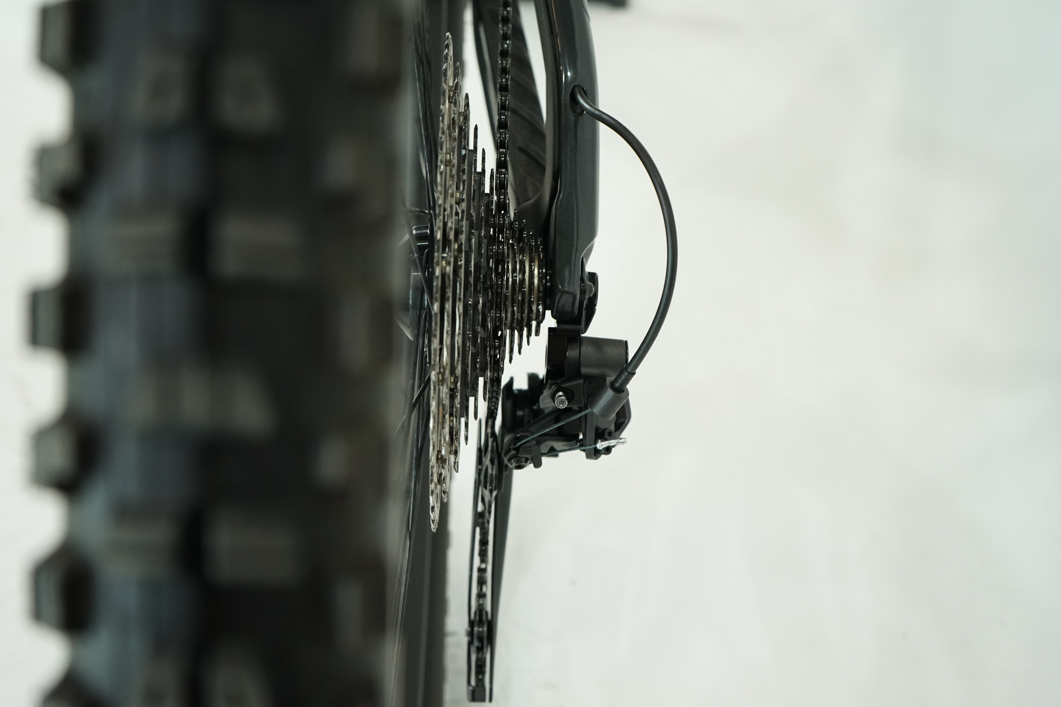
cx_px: 530
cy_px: 354
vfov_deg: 30.5
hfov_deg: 44.5
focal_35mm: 44
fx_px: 1297
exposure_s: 1/200
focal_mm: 44
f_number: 5.6
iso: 1600
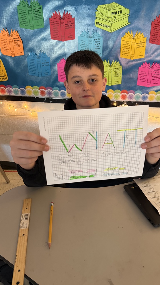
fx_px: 204
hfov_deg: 42.7
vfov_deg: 69.9
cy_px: 144
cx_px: 93
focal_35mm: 27
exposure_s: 1/60
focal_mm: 6.76
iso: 500
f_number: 1.78
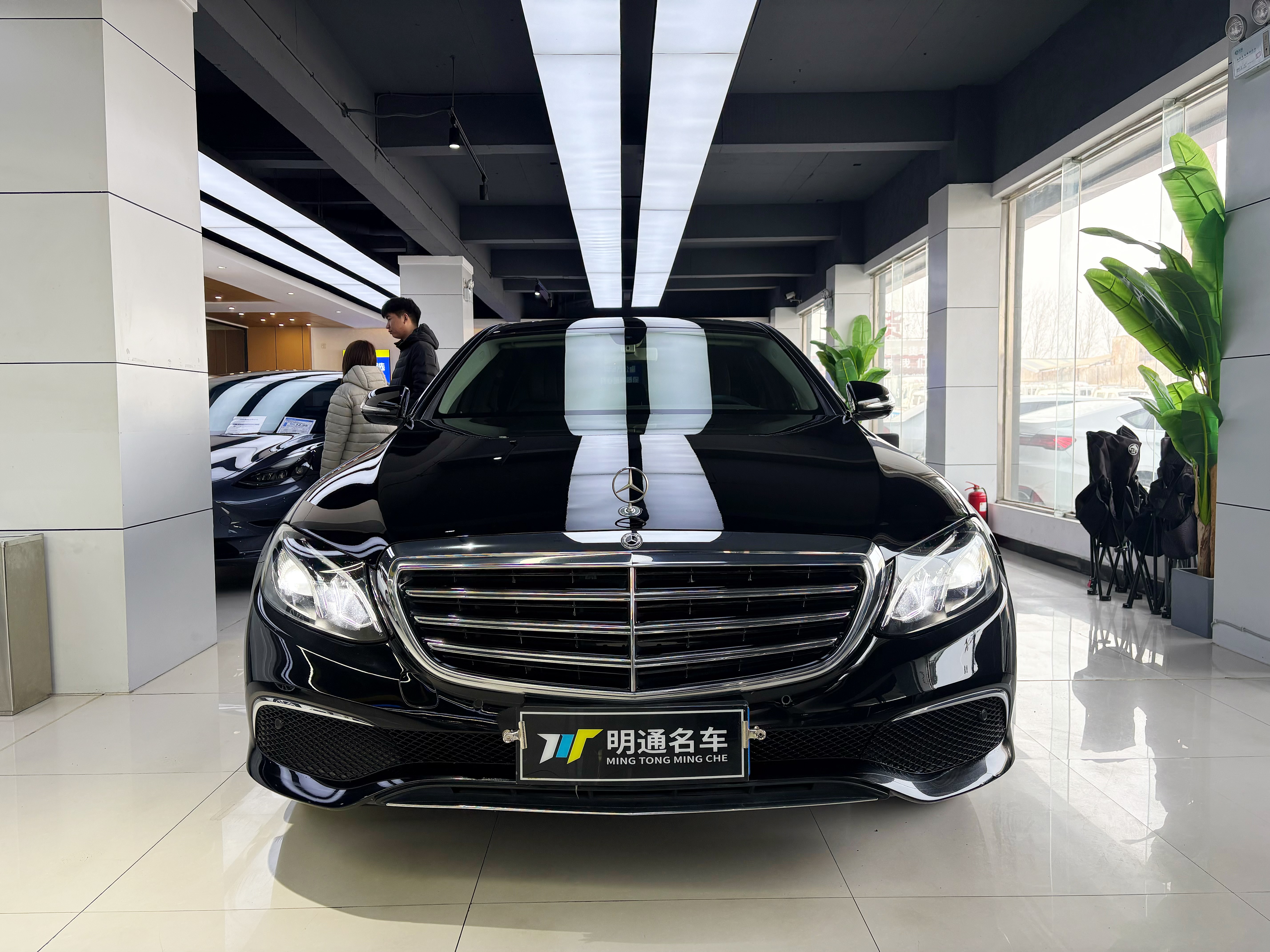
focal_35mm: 26
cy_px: 476
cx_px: 635
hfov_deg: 67.3
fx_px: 954
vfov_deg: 53.1
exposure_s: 1/200
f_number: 1.6
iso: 64
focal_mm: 5.96
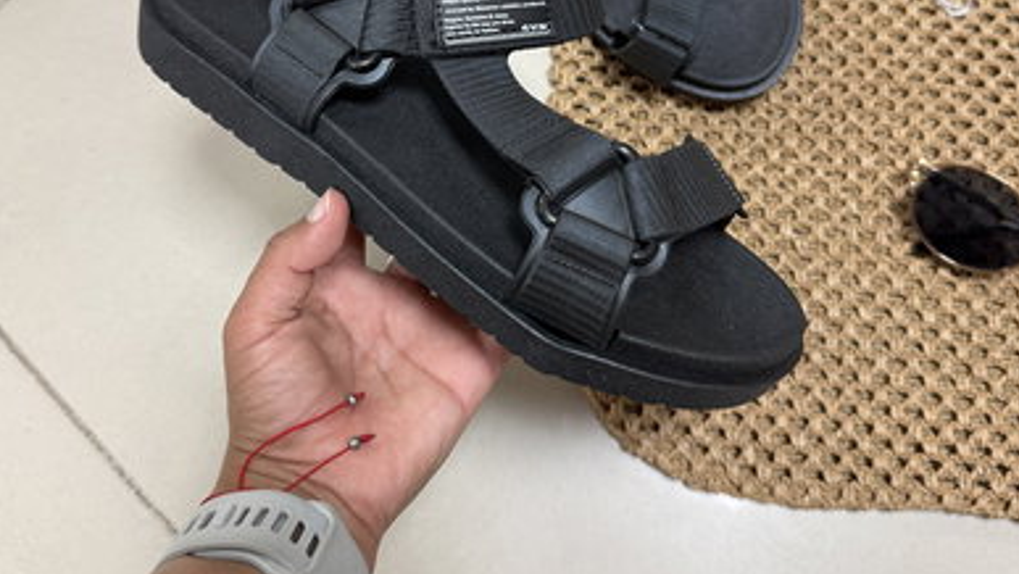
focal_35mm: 36
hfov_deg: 55.3
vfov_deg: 32.1
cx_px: 503
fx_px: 973
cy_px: 125
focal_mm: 6.76
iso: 200
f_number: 1.78
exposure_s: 1/100
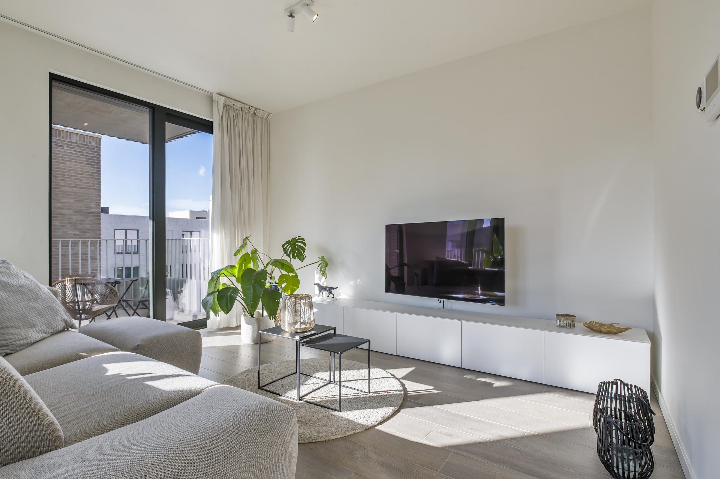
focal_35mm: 17
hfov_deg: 93.3
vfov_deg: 70.4
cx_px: 360
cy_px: 240
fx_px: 340
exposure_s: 1/200
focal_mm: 17
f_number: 10
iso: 250
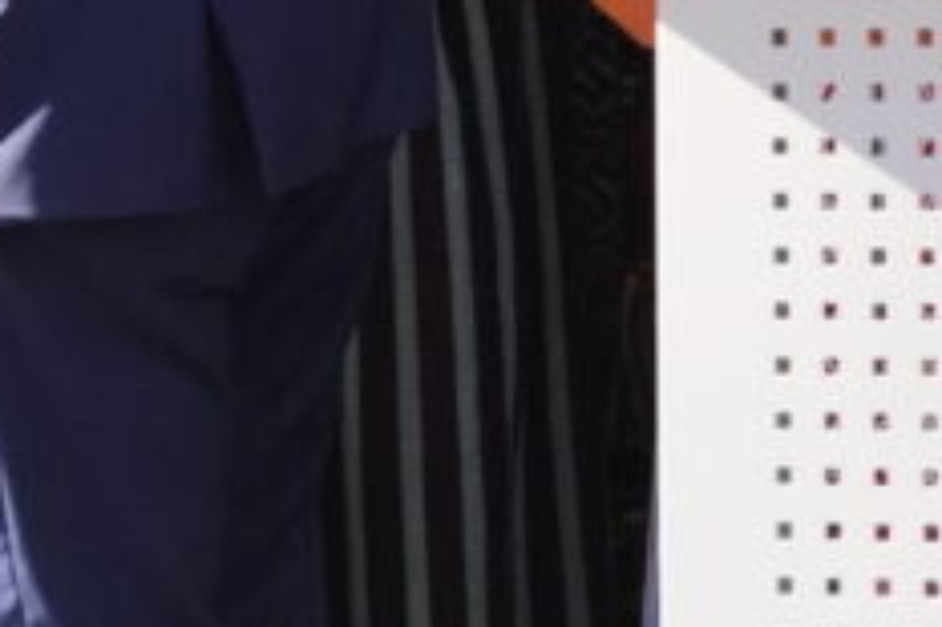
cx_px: -1092
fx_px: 20343
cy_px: -657
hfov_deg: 2.6
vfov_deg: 1.8
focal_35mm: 778
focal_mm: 118
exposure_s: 1/8000
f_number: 3.5
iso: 2500
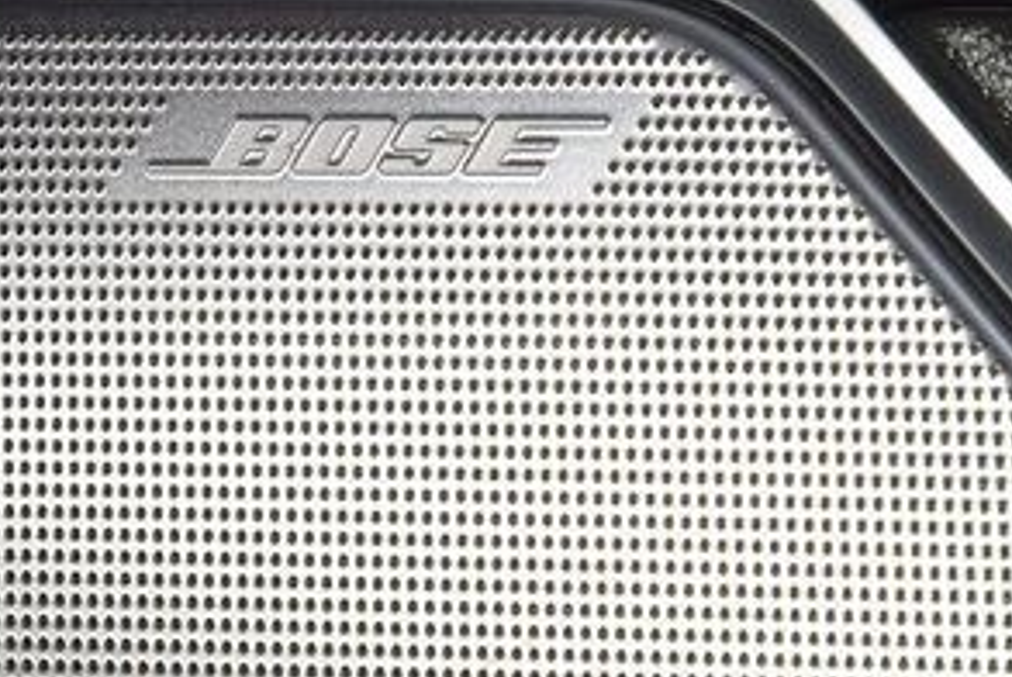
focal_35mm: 229
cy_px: 174
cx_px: 390
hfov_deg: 9.0
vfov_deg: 6.0
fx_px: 6444
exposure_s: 1/125
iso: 100
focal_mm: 70
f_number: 8
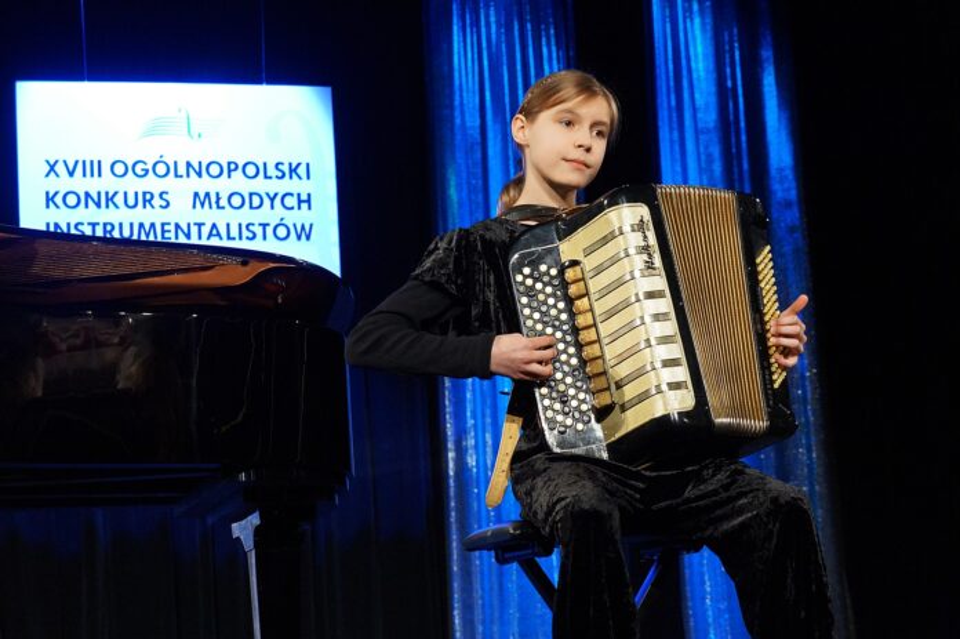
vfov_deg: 16.5
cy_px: 320
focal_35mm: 82
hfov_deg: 24.6
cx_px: 480
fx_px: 2198
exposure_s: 1/160
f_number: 5.6
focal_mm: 55
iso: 2500
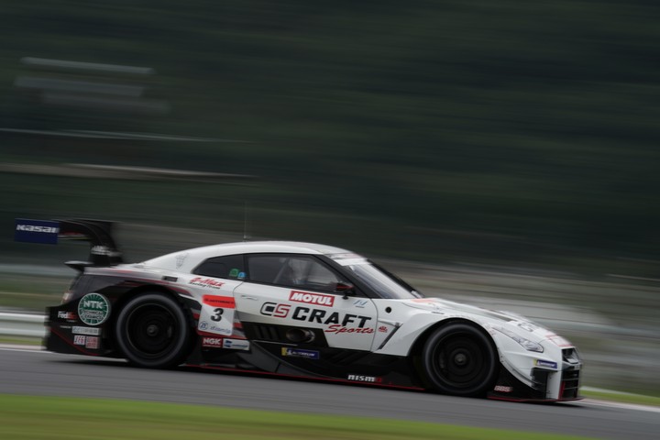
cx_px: 330
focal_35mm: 298
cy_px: 220
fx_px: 5463
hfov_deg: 6.9
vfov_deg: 4.6
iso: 100
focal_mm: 298
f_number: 29
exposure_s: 1/20
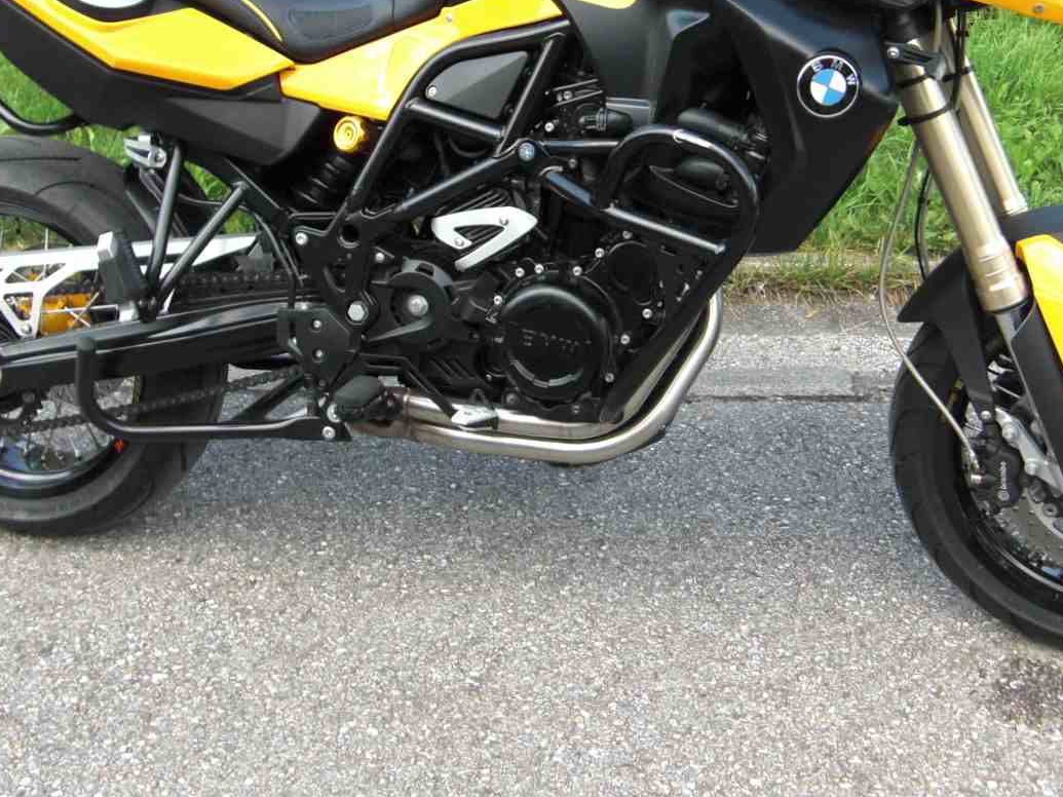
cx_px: 600
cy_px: 198
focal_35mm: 51
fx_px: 1566
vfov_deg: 28.1
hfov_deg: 37.4
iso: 200
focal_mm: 5.8
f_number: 2.7
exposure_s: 1/640
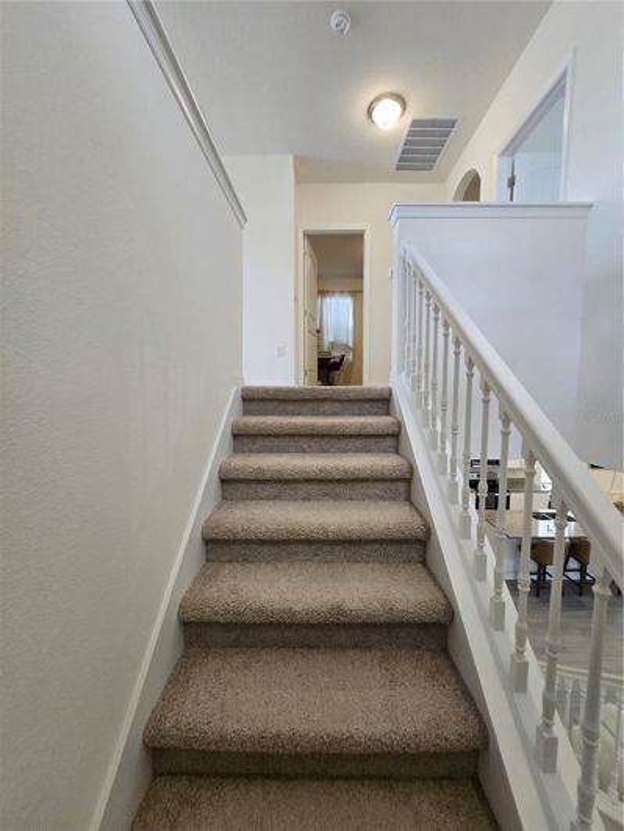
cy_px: 416
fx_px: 312
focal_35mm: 13
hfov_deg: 89.9
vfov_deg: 106.2
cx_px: 312
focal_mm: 1.7
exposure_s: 1/60
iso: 160
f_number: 2.2
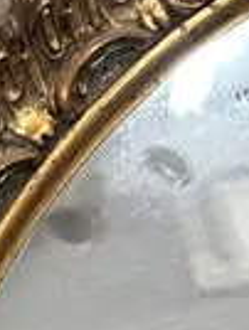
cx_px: 584
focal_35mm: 183
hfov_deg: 7.6
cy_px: 751
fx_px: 1750
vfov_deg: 9.7
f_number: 1.78
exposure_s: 1/50
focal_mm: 6.86
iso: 125
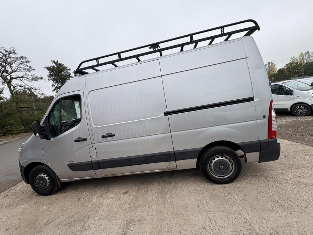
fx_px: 127
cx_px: 156
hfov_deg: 102.1
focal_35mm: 14
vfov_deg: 85.7
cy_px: 118
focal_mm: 2.22
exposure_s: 1/675
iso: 40
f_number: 2.2
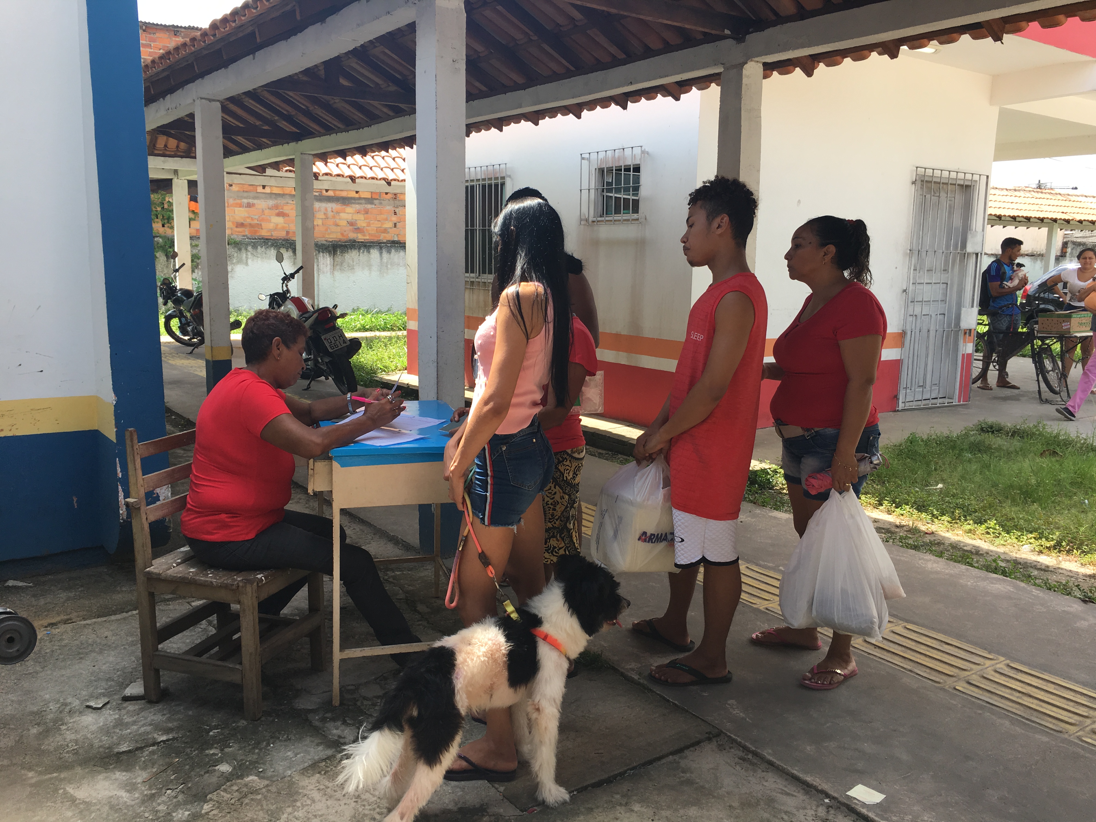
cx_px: 548
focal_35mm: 29
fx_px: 918
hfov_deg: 61.7
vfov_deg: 48.2
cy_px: 411
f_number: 2.2
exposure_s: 1/413
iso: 25
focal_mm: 4.15
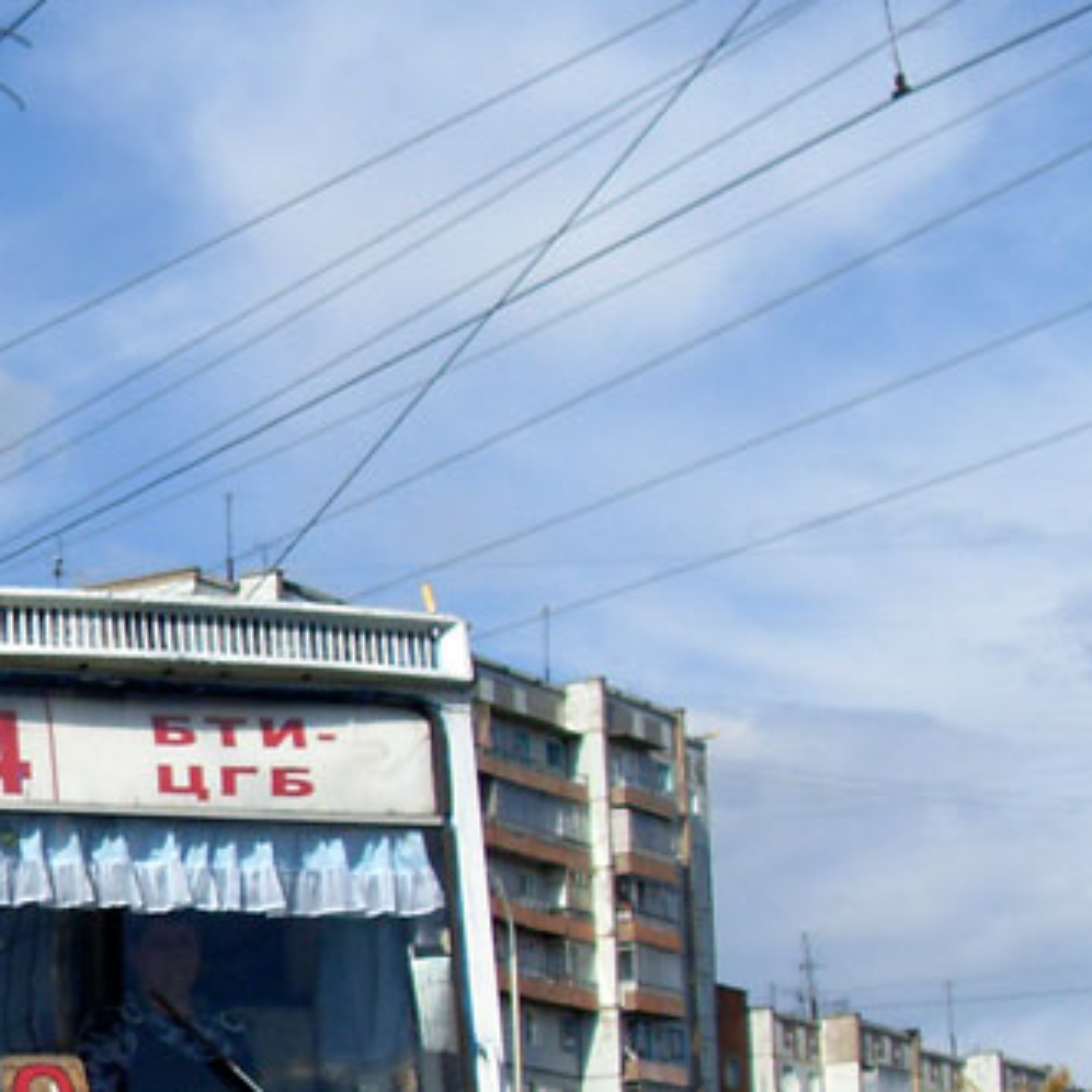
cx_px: -148
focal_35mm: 101
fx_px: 3605
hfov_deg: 16.6
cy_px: 875
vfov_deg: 17.1
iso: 80
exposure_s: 1/500
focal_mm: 6.3
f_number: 7
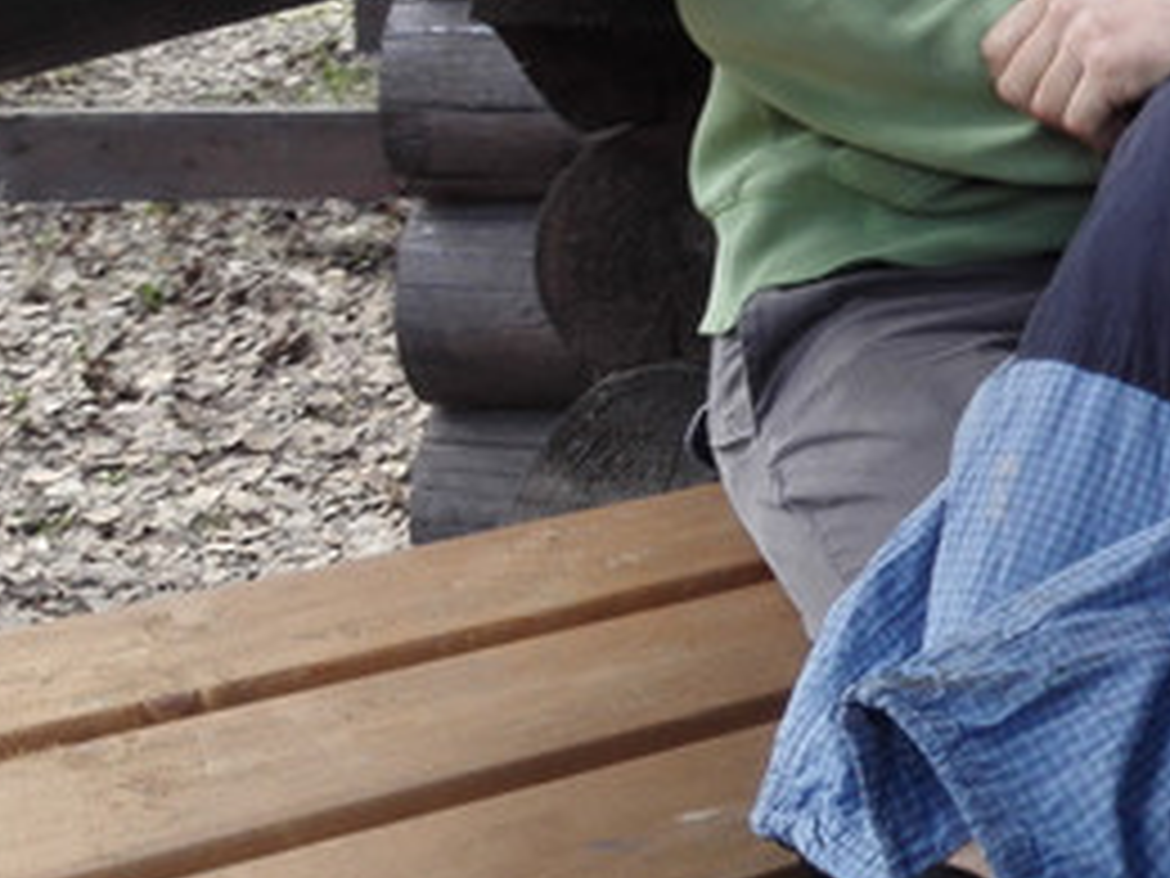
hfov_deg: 23.1
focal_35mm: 76
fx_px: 2569
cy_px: -63
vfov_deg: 18.7
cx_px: 1483
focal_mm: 3.79
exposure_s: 1/100
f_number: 2
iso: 100
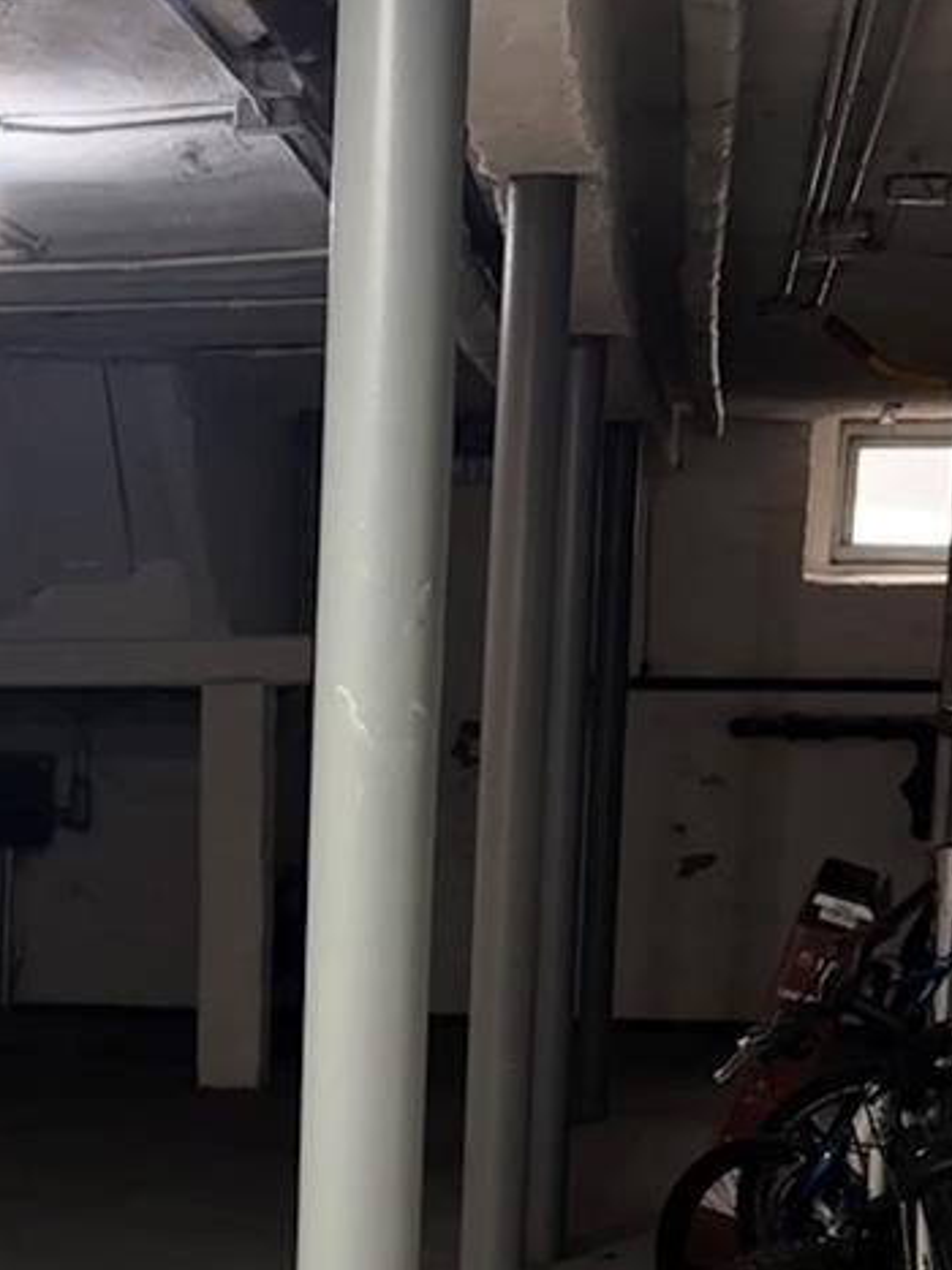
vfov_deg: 23.7
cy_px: 1251
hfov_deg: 17.9
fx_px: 2898
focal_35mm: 79
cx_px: -114
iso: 250
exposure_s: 1/60
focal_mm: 6.76
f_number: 1.78
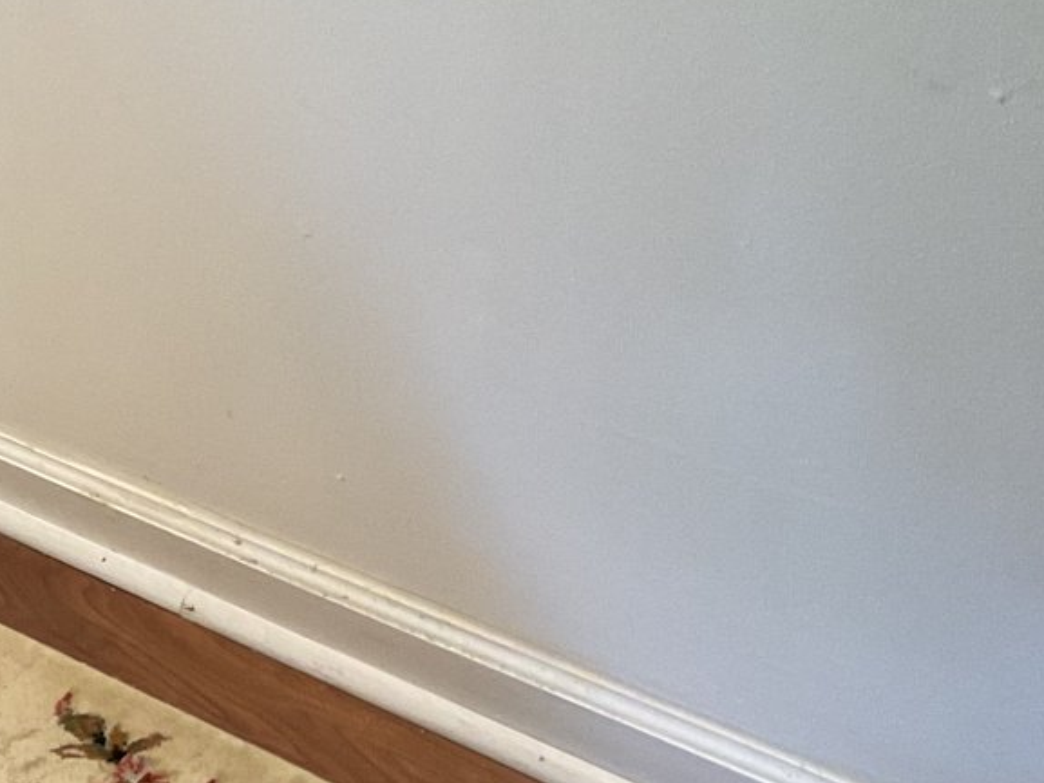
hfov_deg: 23.1
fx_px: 2293
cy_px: 887
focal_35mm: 76
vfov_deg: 18.6
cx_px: -265
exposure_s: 1/60
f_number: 1.8
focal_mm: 3
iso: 160
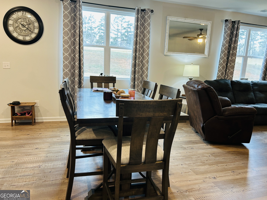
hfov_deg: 67.3
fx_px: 201
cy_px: 100
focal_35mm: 26
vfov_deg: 53.1
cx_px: 134
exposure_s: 1/60
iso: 100
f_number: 1.5
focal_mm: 5.7
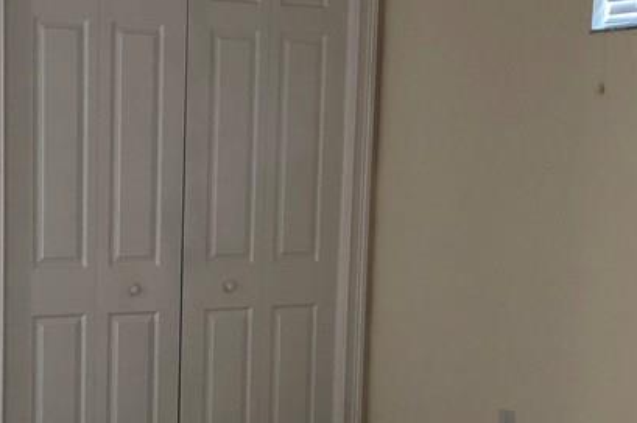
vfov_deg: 18.5
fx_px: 1291
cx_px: 143
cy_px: 311
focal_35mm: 73
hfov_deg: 27.3
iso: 25
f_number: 1.8
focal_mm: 4
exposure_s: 1/40
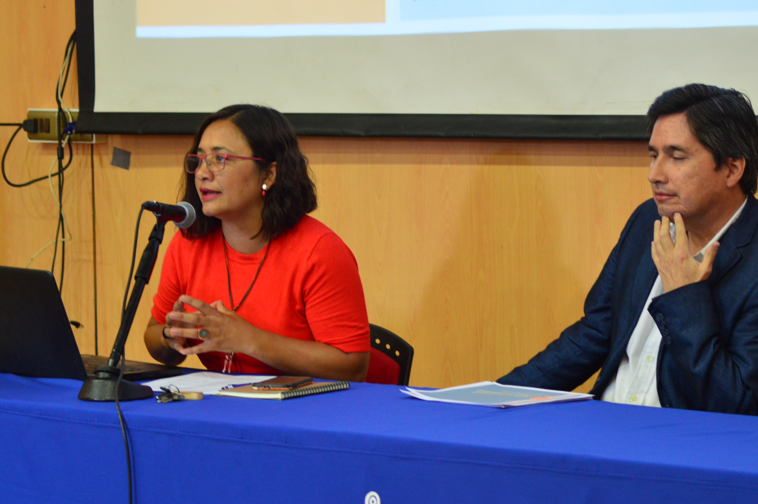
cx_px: 387
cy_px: 270
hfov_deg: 17.1
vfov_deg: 11.4
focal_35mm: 120
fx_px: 2524
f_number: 5.6
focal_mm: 70
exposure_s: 1/30
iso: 1250
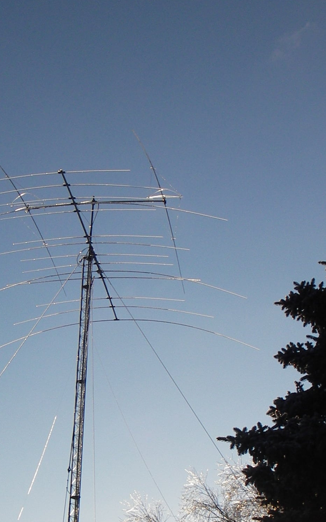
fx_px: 981
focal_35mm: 69
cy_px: 364
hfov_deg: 18.8
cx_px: 112
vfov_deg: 29.5
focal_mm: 6.3
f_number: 6.6
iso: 50
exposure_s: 1/250
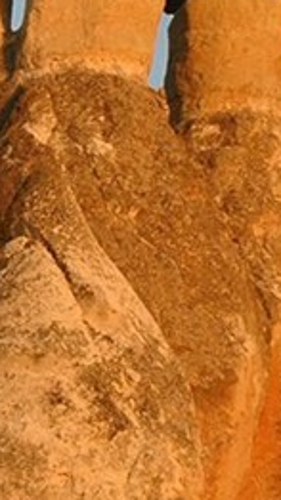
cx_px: -554
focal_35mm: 233
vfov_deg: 9.2
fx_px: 3092
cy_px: 413
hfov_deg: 5.0
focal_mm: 38
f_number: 6.7
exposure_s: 1/250
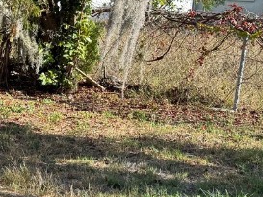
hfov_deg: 19.2
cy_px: 84
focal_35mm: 90
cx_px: -123
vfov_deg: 16.4
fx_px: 684
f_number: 1.78
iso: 80
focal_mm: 6.76
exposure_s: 1/1366
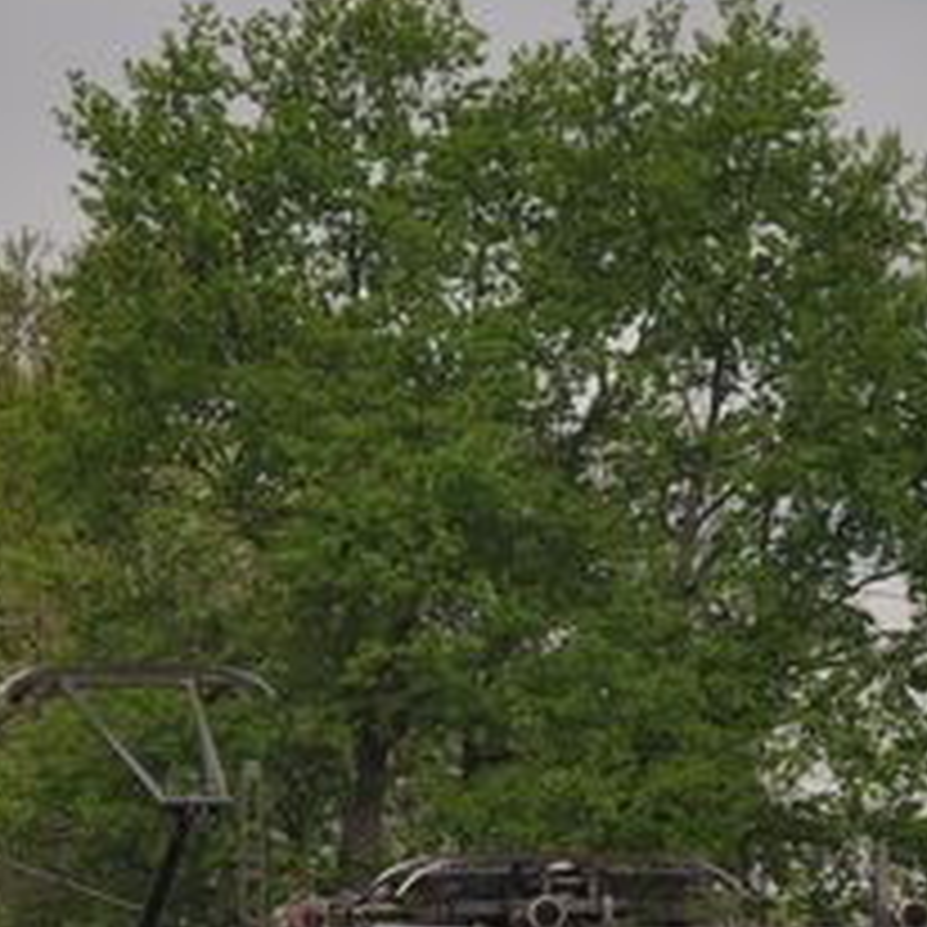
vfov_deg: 6.9
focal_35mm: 253
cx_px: 396
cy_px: 814
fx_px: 7665
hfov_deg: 6.9
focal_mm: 40
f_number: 7.1
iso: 320
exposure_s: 1/800
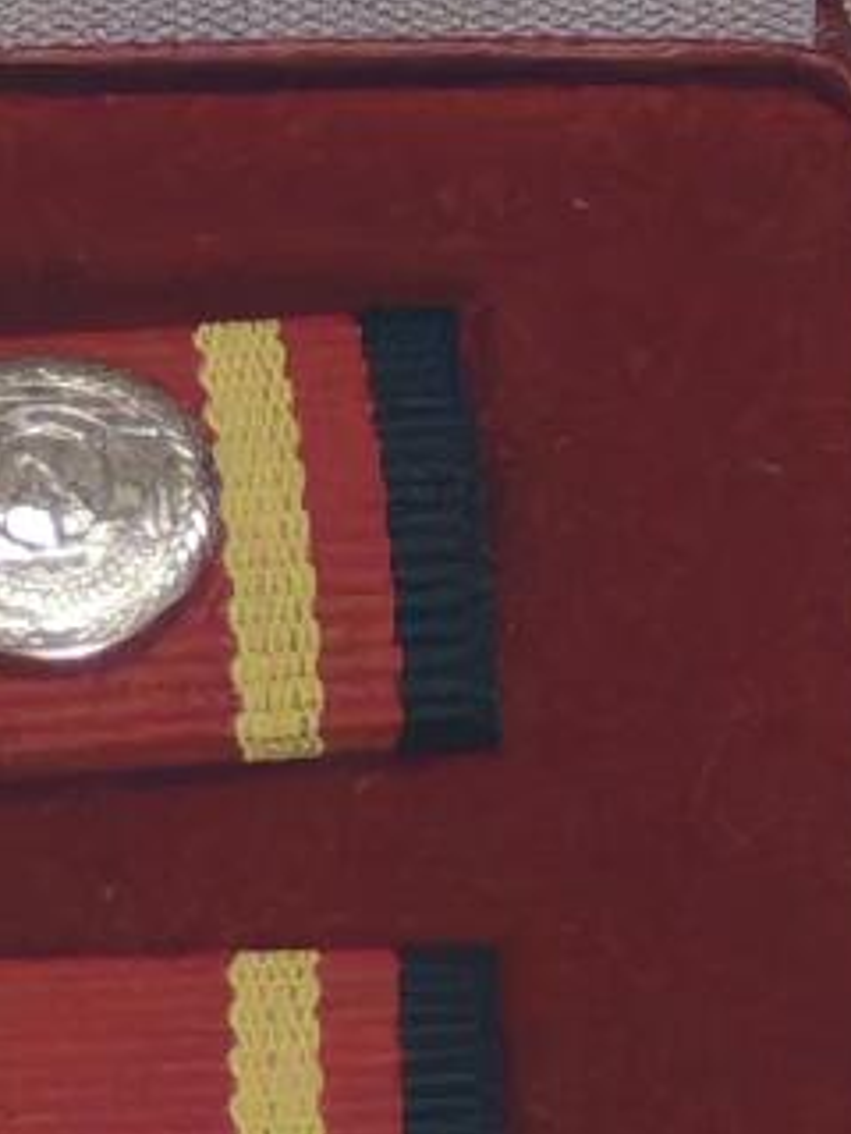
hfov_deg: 3.9
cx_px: 174
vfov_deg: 5.2
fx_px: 12521
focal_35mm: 382
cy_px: 383
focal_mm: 5.52
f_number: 1.95
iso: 640
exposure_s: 1/33
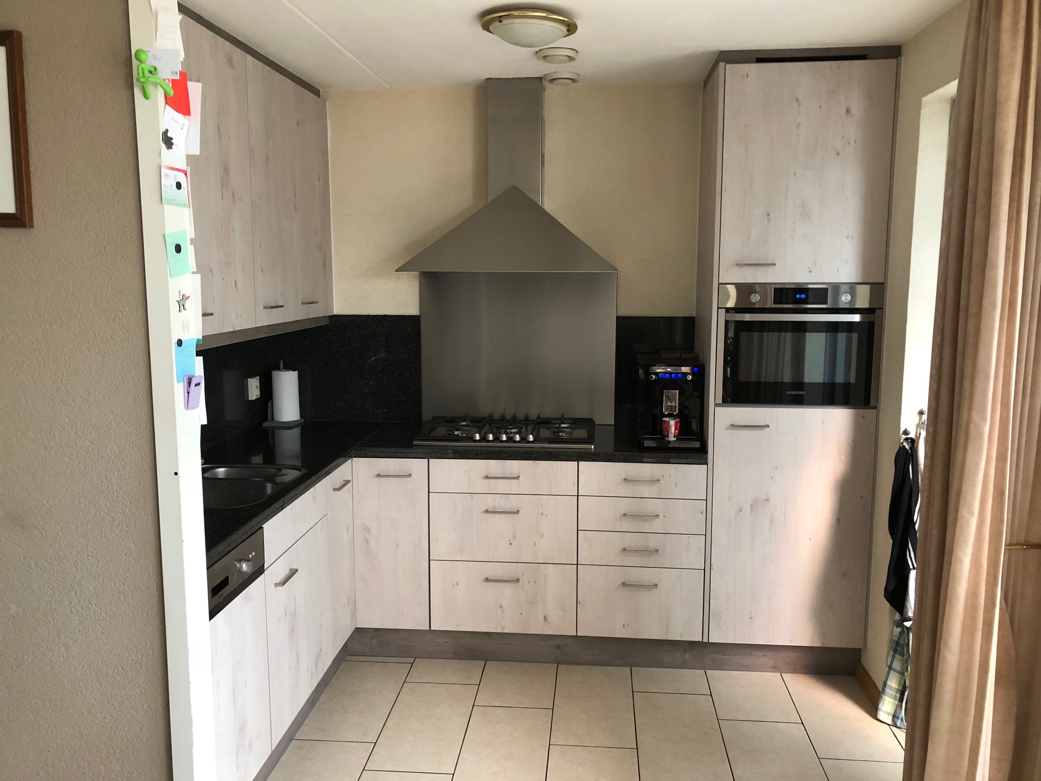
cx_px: 520
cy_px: 390
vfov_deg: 49.7
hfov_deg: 63.4
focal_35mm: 28
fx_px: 842
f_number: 1.8
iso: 64
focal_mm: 3.99
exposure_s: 1/15
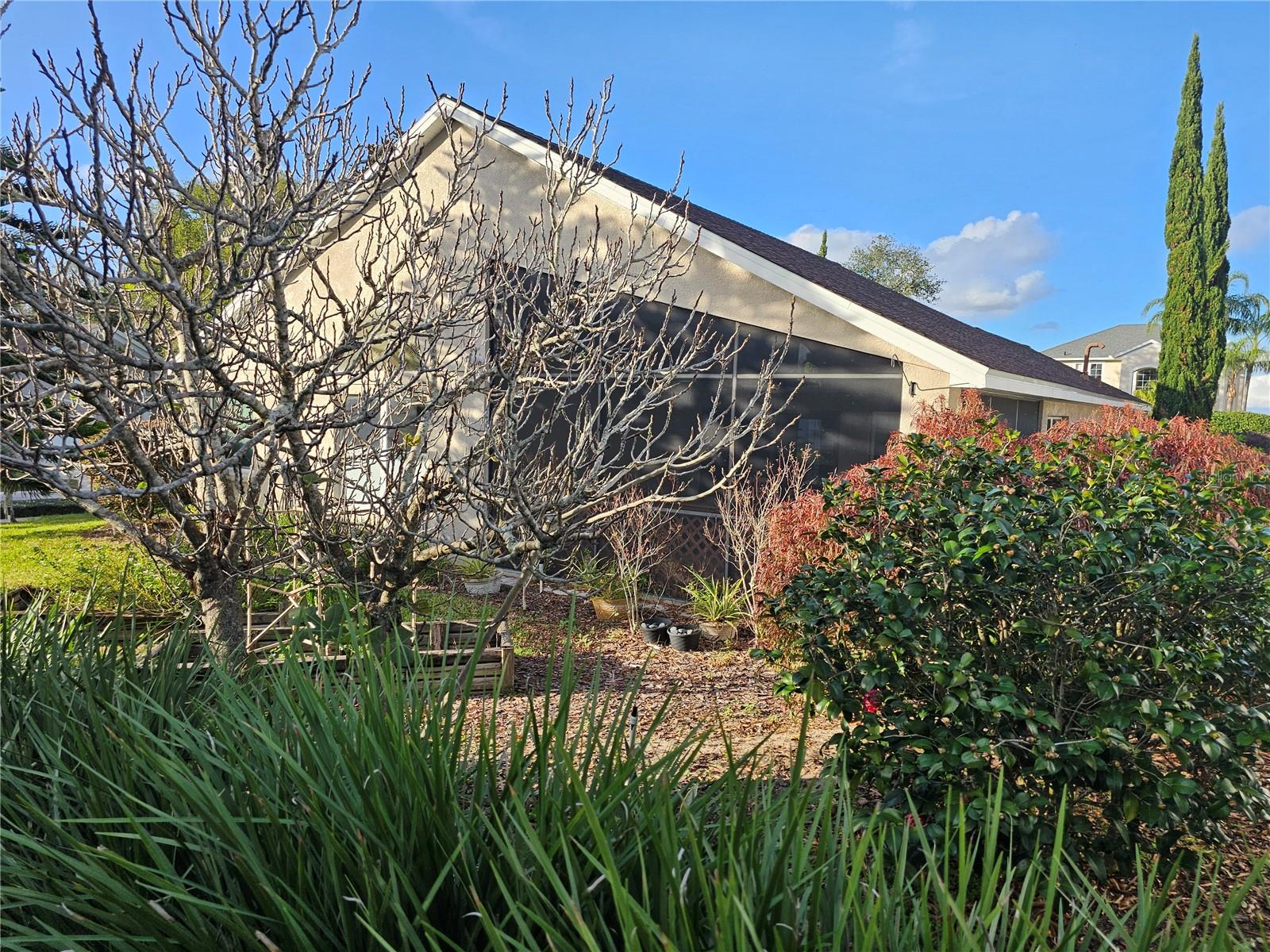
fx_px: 844
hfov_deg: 73.9
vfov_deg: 58.9
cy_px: 476
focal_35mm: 23
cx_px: 635
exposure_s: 1/289
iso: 10
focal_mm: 6.3
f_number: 1.7
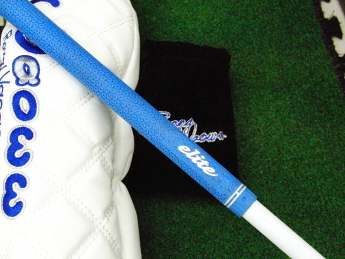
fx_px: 369
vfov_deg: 38.7
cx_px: 172
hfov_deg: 50.1
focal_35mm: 37
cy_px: 130
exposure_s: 1/500
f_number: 3.6
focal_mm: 6.42
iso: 3200
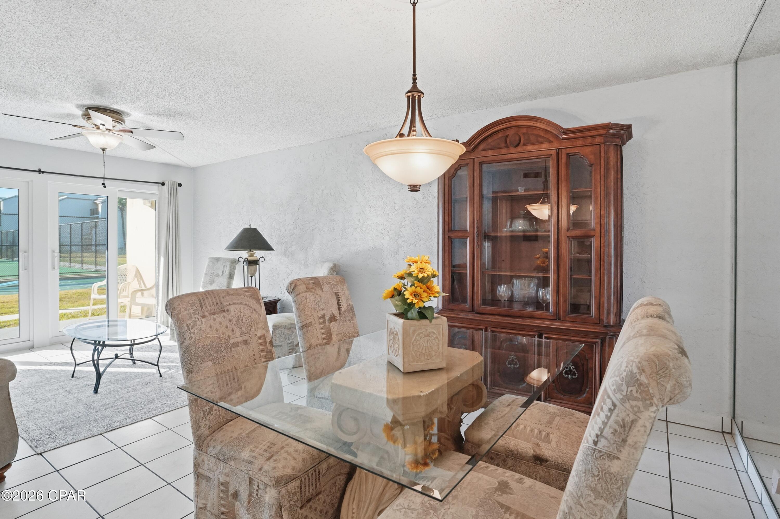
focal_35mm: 17
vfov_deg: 70.4
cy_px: 260
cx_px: 390
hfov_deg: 93.3
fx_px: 368
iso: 640
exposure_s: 1/320
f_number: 5.6
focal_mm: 17
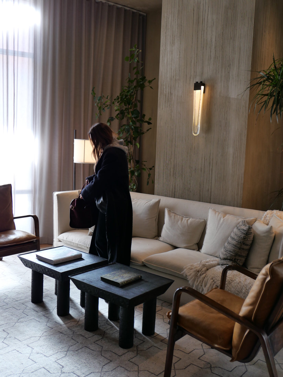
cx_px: 142
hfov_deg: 40.7
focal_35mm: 35
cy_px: 188
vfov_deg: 52.6
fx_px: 382
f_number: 2.3
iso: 250
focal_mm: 15.9
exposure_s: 1/80
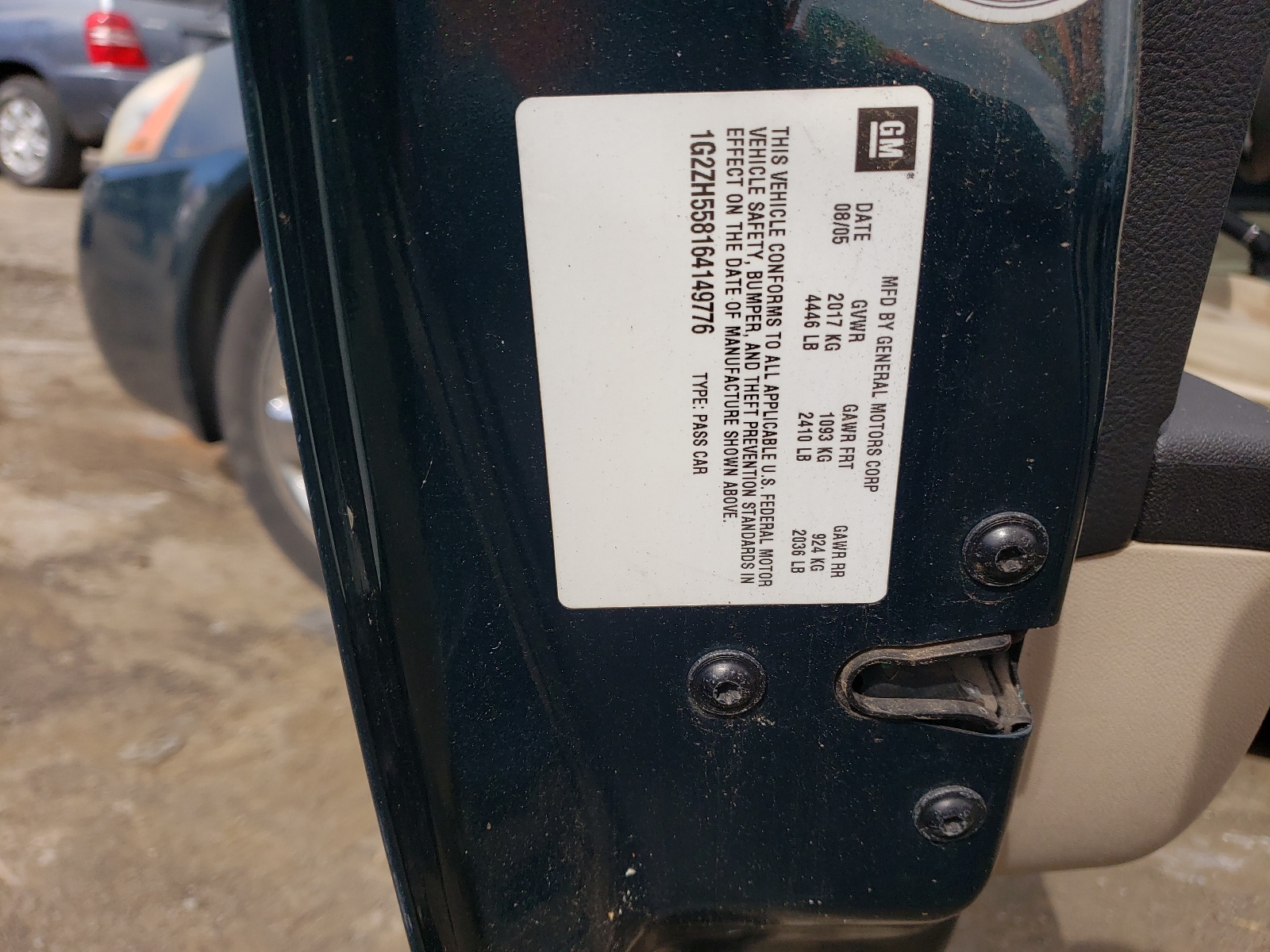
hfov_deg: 67.3
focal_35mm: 26
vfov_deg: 53.1
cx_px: 635
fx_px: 954
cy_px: 476
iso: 50
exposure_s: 1/2000
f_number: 1.5
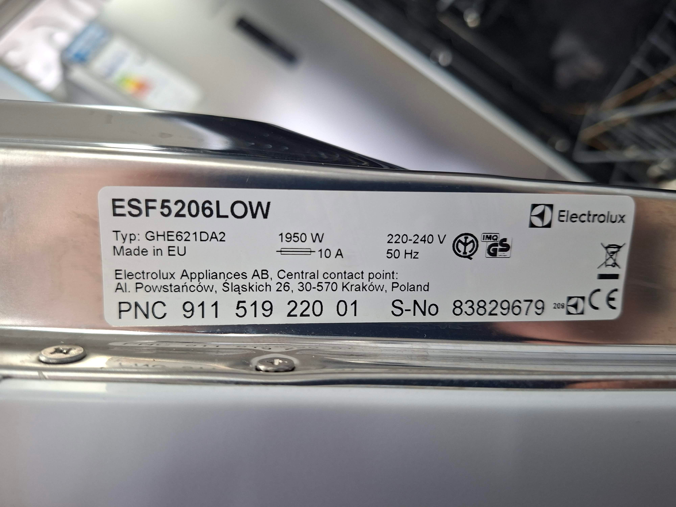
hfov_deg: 73.9
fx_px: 449
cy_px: 254
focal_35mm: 23
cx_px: 338
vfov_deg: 58.9
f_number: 1.8
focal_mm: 5.54
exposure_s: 1/50
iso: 200
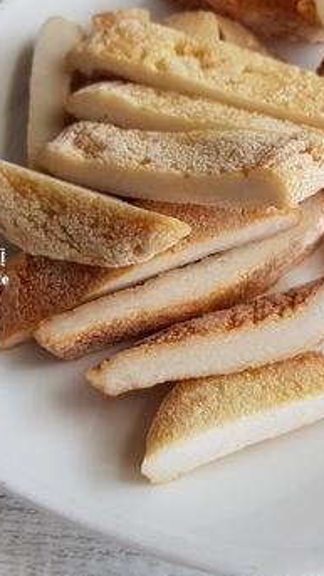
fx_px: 794
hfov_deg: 23.1
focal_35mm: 52
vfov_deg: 39.8
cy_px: 259
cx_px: 161
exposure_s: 1/121
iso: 40
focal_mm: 4.3
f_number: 1.7
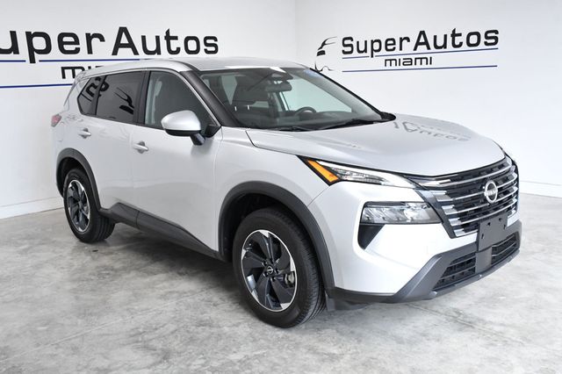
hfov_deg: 53.2
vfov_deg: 36.8
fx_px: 562
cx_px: 281
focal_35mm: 36
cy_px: 187
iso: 2500
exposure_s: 1/320
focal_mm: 24
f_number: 9
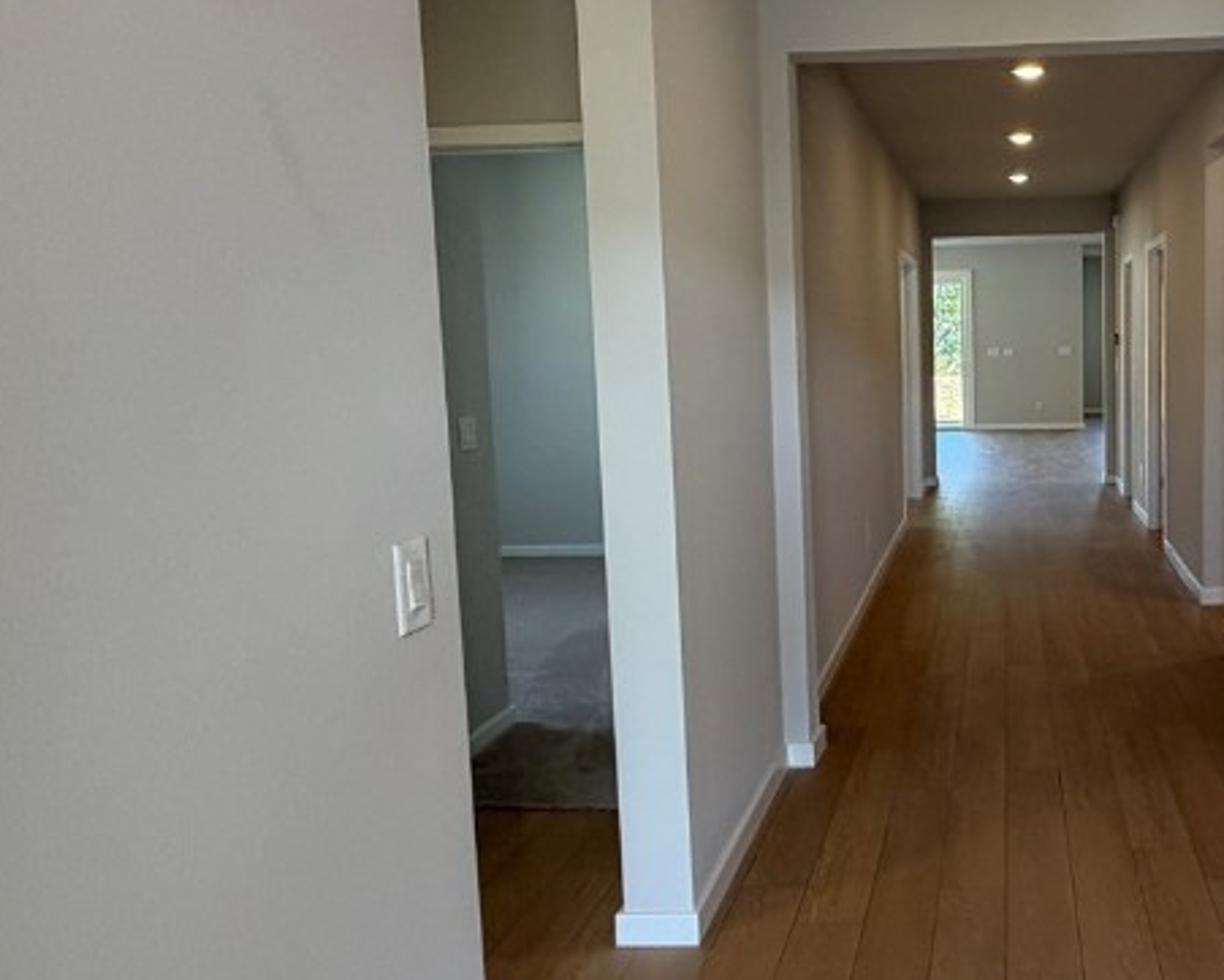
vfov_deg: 47.1
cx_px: 958
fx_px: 1123
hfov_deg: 53.8
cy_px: 445
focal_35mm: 31
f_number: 2.2
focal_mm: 2.22
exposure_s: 1/121
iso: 125
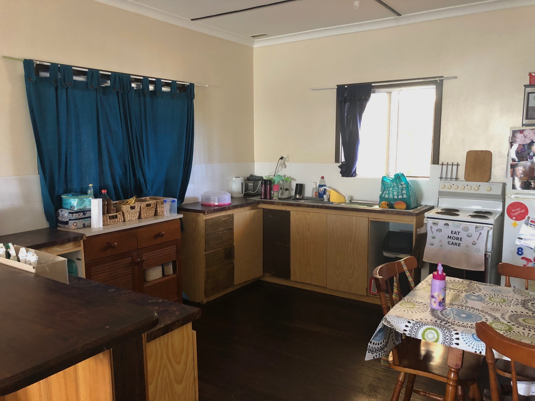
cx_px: 268
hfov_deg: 63.4
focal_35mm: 28
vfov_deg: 49.7
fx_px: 433
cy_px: 200
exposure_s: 1/7
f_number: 1.8
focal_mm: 3.99
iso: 100
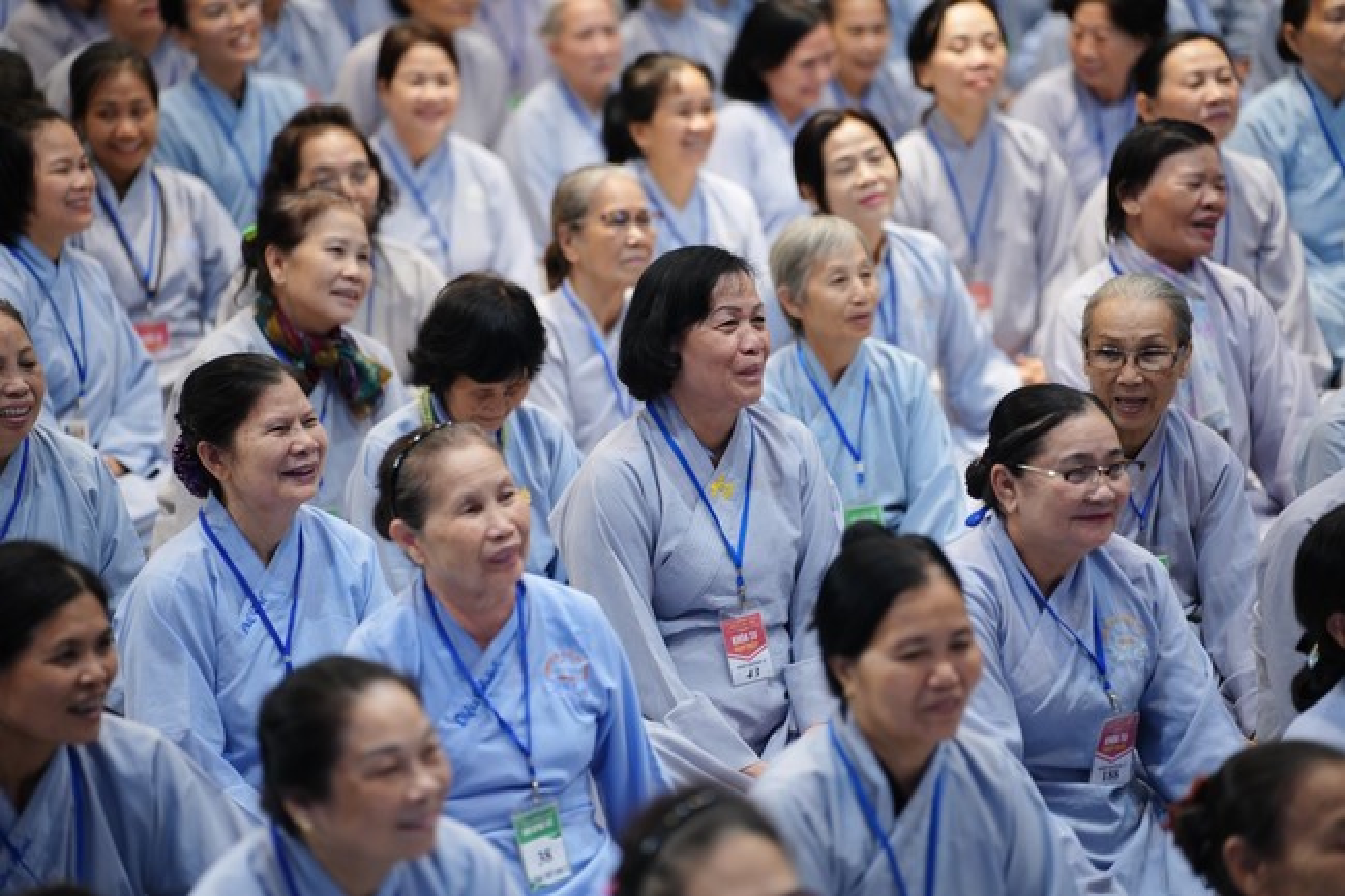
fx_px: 5602
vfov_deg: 9.1
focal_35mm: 150
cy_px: 448
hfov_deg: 13.7
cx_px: 672
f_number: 2.8
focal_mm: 150
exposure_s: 1/100
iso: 1250
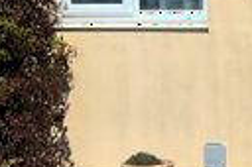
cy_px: -109
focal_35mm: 148
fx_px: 1035
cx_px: 238
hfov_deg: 13.7
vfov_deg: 8.9
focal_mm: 5.7
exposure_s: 1/5587
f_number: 1.5
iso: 50
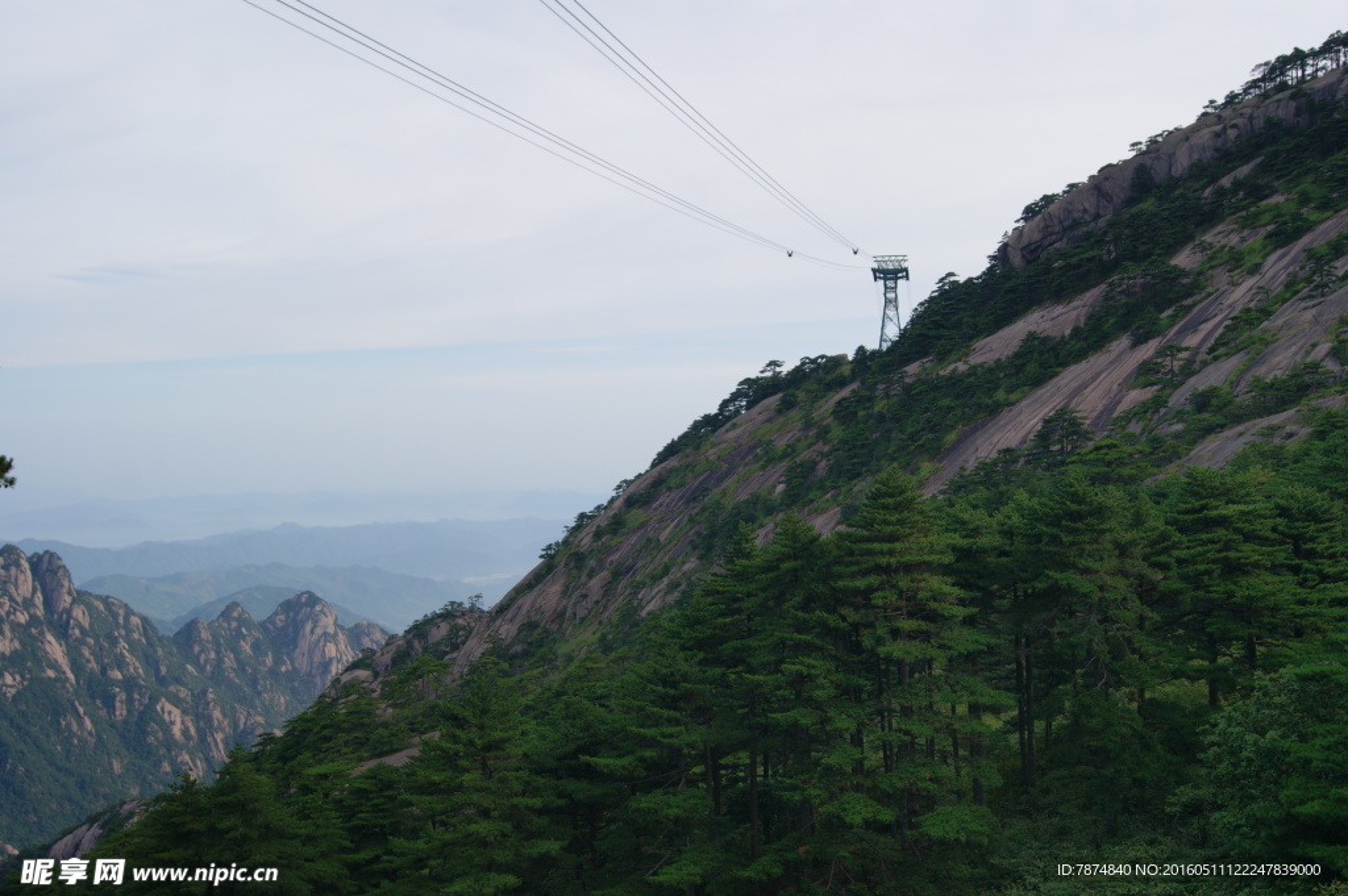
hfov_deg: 53.2
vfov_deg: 36.8
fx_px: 1347
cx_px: 674
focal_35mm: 36
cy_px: 448
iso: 100
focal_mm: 24
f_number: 5.6
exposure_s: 1/250
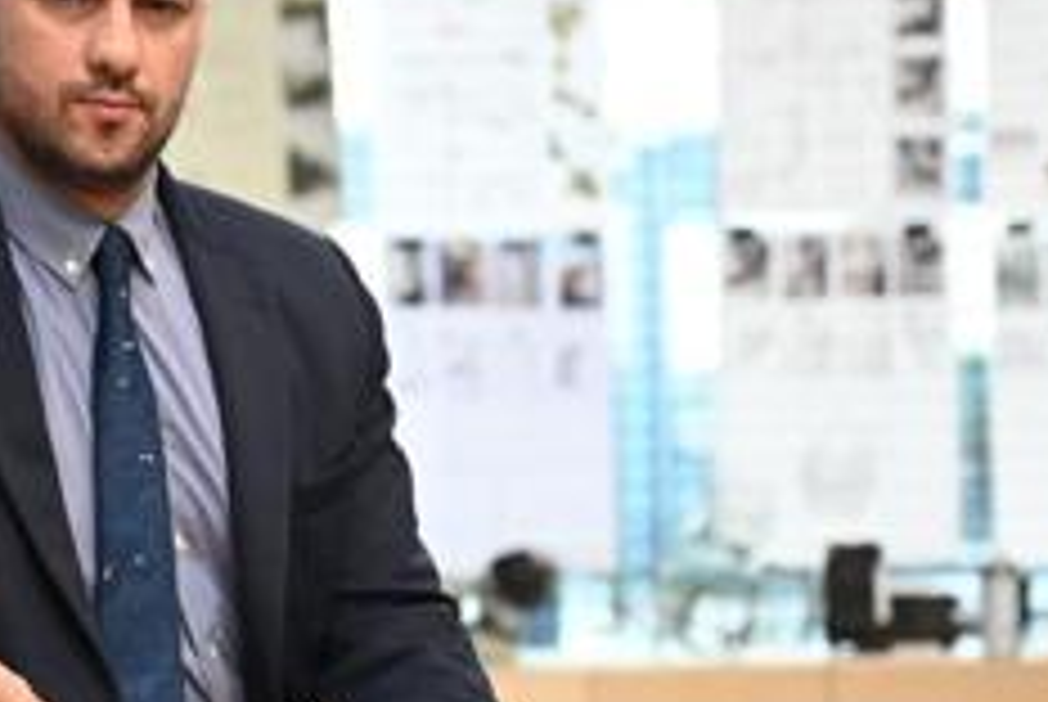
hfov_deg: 12.6
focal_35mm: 162
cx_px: 166
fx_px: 4722
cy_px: 459
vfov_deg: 8.5
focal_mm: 70
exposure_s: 1/200
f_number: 2.8
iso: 2000
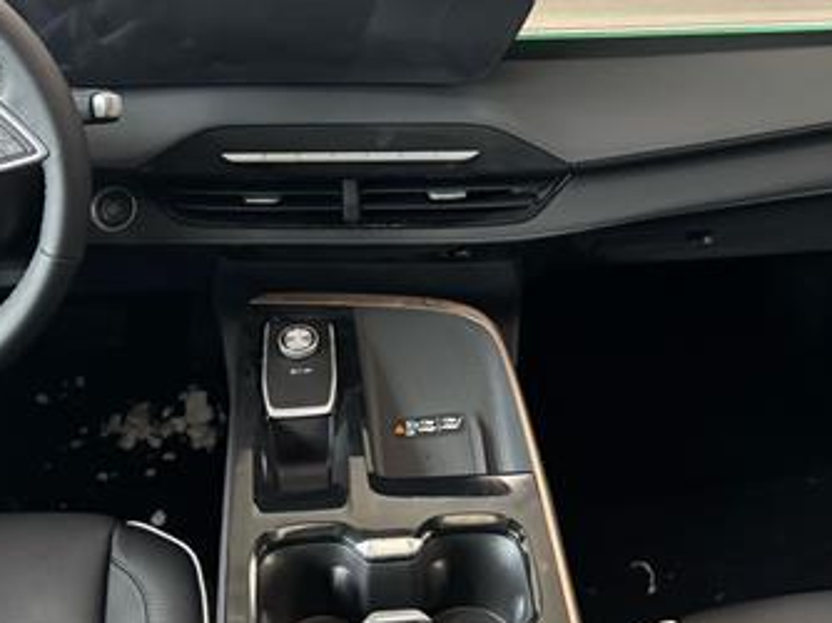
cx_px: 346
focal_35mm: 46
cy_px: 157
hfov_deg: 41.1
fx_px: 1105
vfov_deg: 30.9
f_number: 1.78
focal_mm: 6.76
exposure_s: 1/60
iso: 800
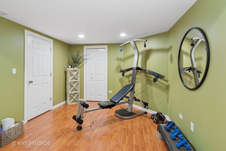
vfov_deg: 67.4
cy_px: 76
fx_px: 113
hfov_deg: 90.0
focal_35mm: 18
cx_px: 113
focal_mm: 12
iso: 250
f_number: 8
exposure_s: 1/4
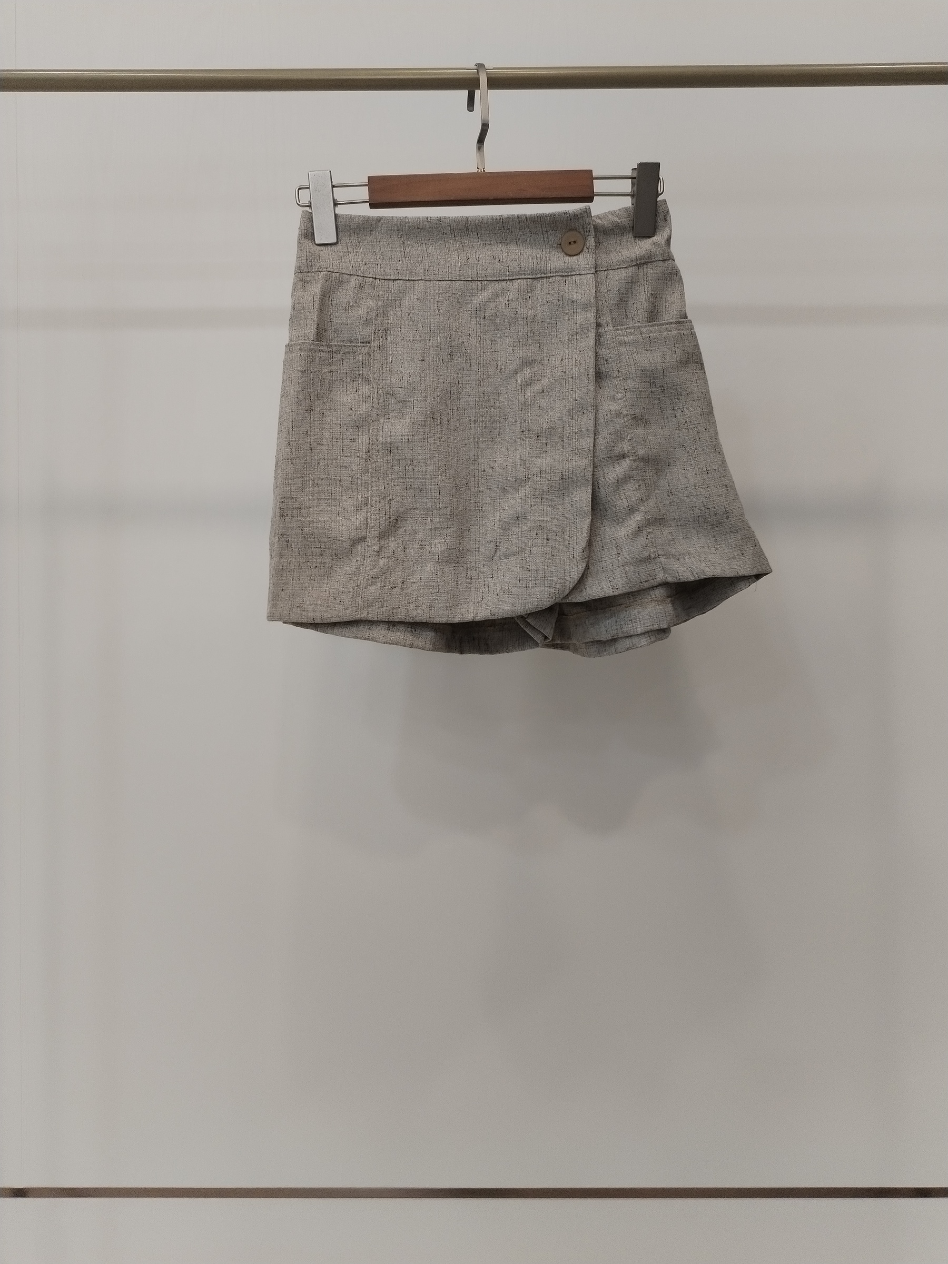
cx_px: 474
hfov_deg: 48.2
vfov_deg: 61.7
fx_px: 1059
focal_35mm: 29
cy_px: 632
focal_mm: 4.75
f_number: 1.8
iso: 194
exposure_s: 1/60
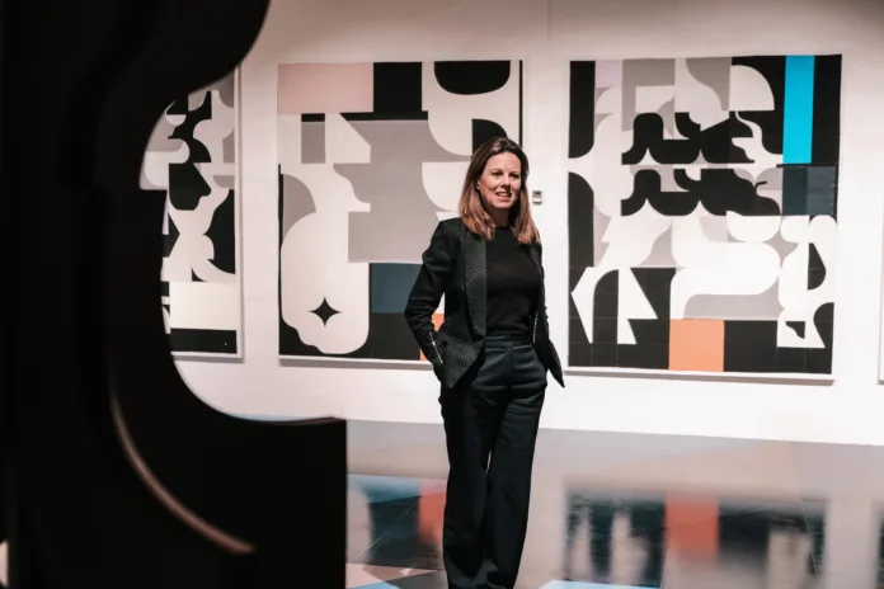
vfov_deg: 29.9
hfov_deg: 43.6
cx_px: 442
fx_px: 1105
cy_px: 294
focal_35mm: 45
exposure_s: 1/125
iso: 1600
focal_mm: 30.2
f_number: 3.6
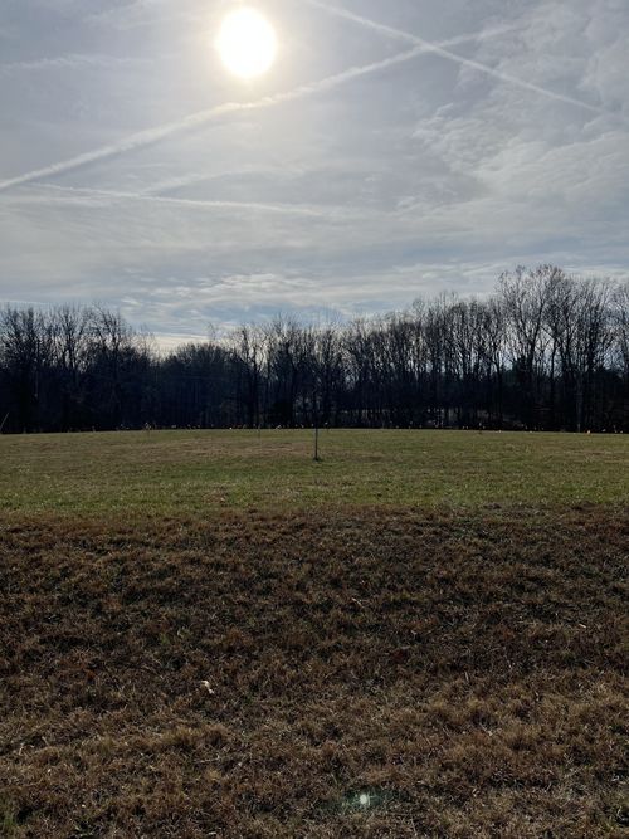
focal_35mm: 26
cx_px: 314
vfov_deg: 67.3
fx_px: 630
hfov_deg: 53.0
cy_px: 420
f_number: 1.5
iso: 50
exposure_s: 1/16393
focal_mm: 5.7
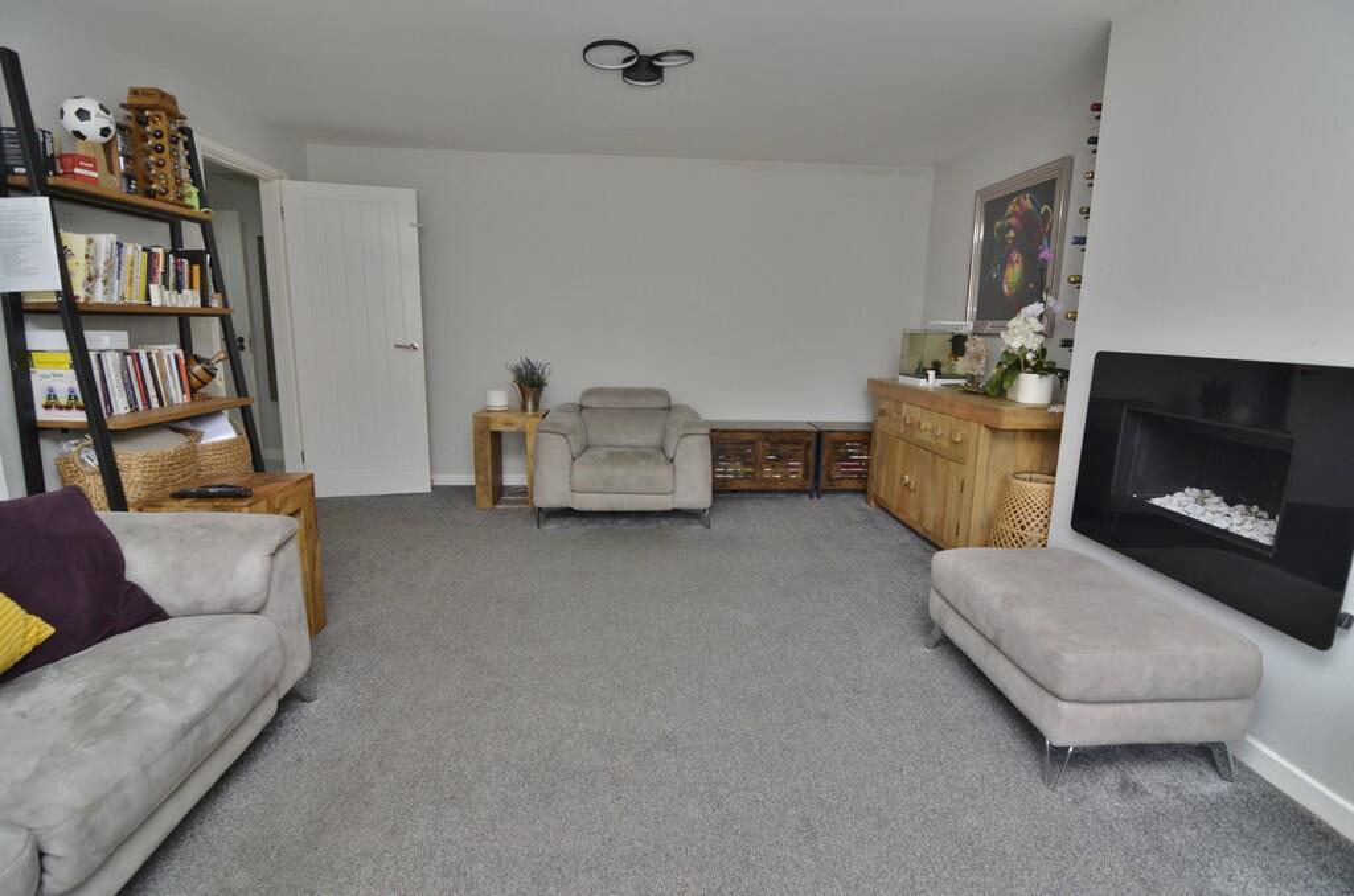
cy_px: 448
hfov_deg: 95.1
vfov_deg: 71.8
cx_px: 677
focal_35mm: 16
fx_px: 619
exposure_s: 1/60
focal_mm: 11
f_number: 5.6
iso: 400
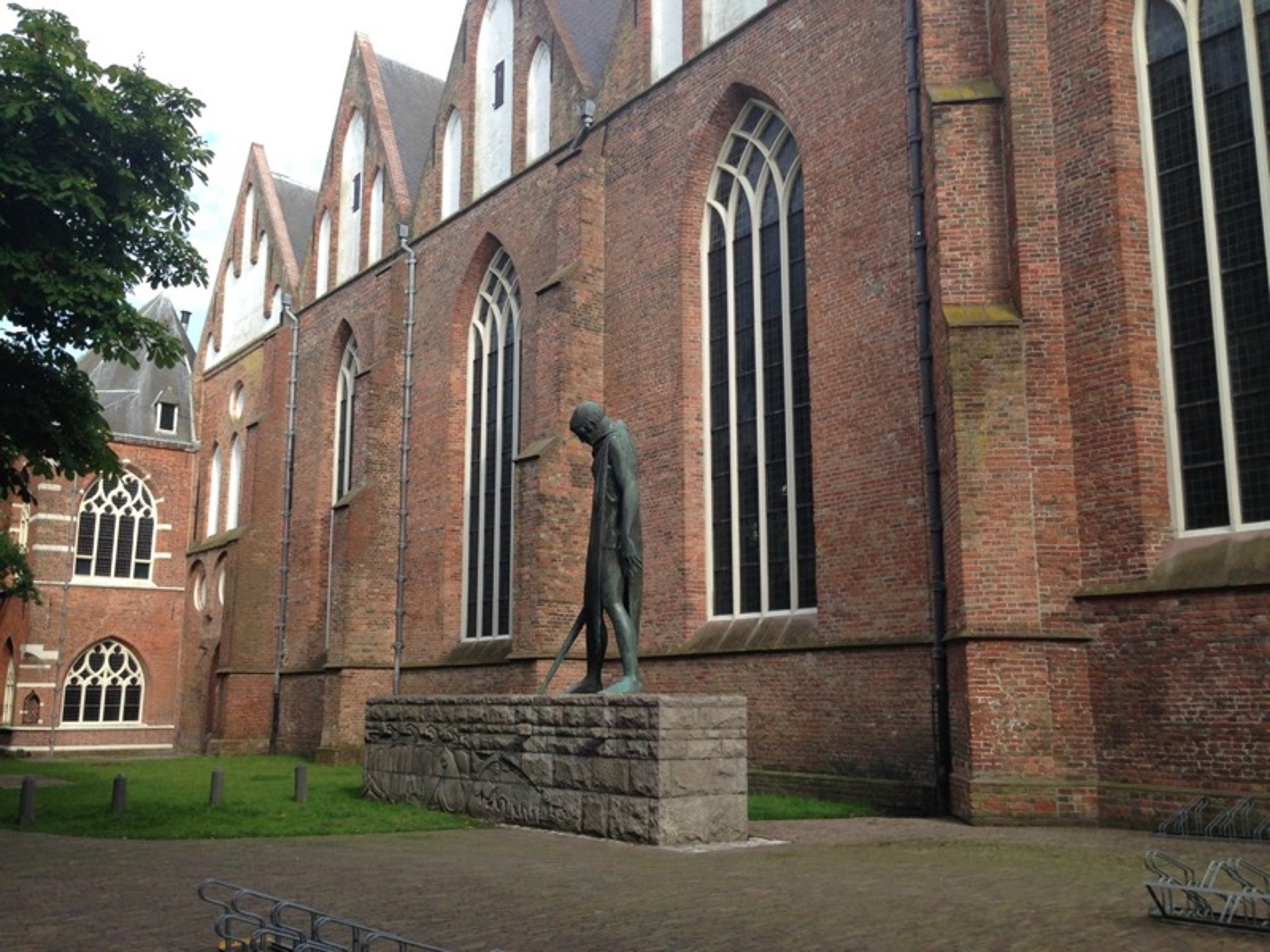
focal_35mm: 33
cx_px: 635
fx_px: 1211
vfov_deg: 42.9
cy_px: 476
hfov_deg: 55.4
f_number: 2.4
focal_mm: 4.12
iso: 50
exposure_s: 1/493
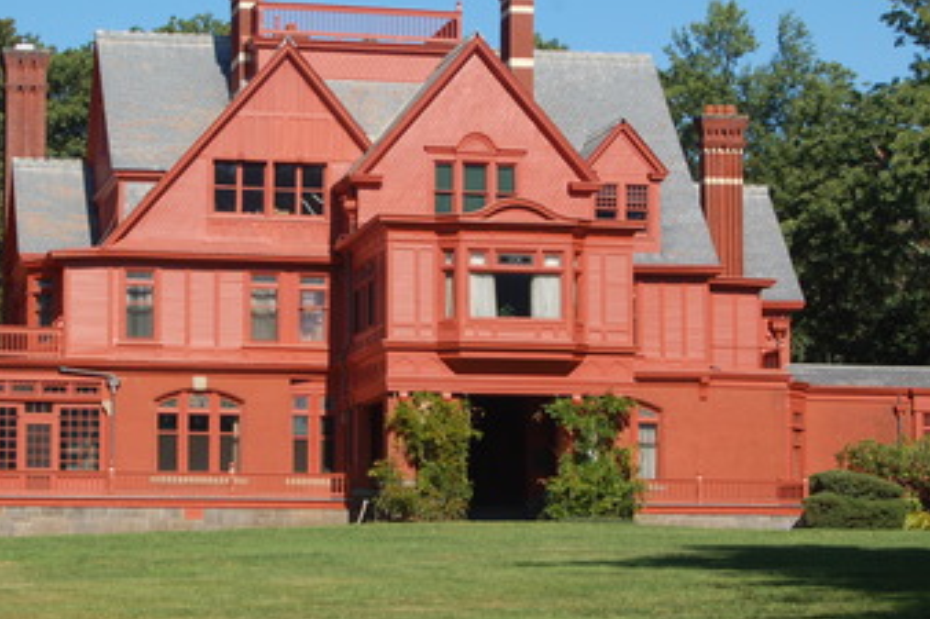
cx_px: 395
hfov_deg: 17.8
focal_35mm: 115
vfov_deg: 11.9
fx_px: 2969
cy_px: 272
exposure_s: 1/320
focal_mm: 52
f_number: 9
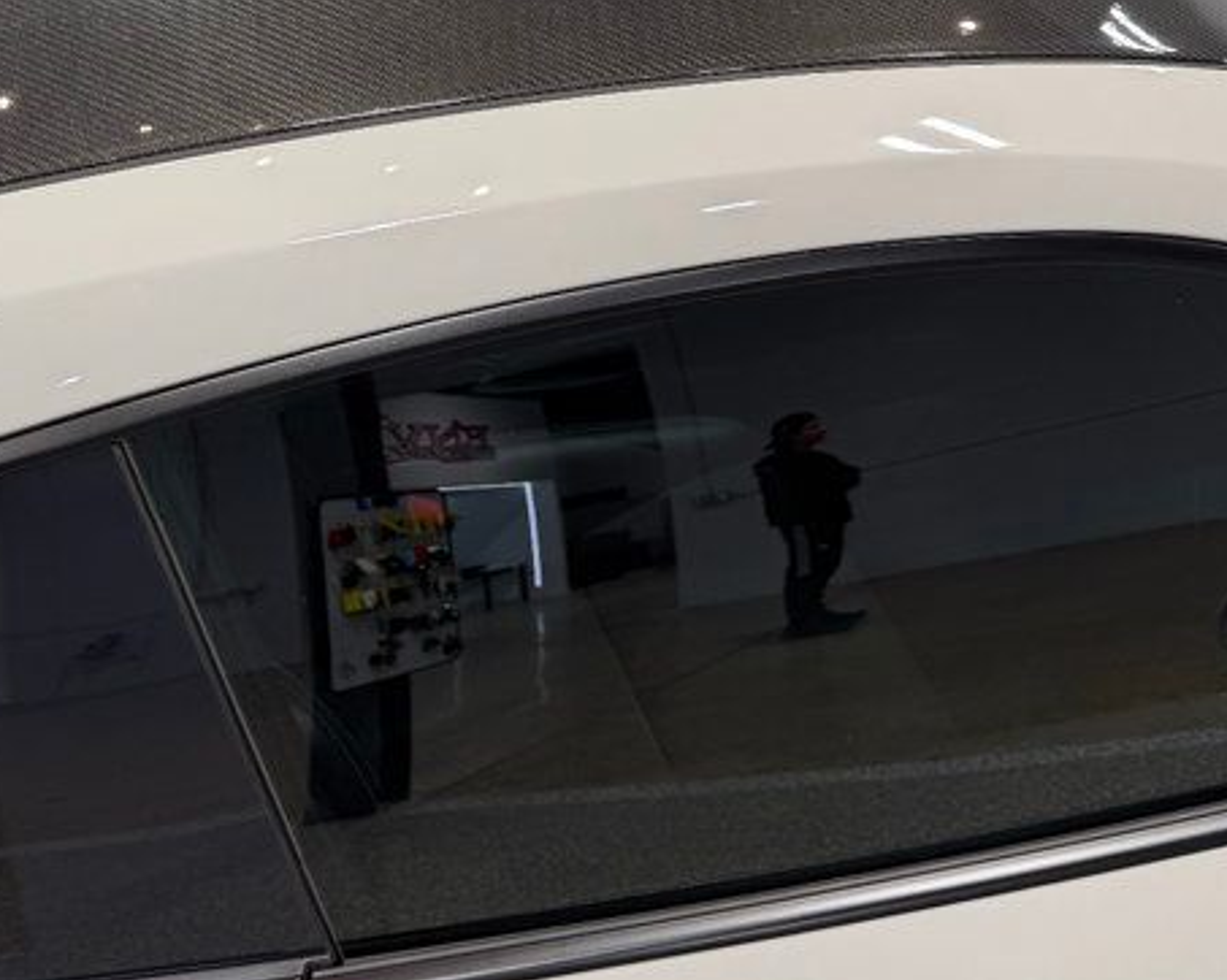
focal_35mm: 53
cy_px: 68
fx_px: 1924
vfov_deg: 27.4
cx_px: 198
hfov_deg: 34.0
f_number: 1.78
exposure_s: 1/120
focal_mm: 6.76
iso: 50
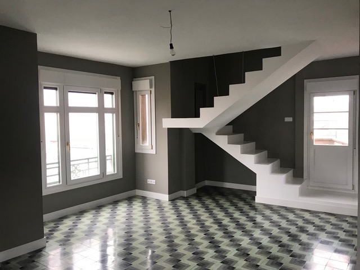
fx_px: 291
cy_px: 135
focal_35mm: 28
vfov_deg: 49.7
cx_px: 180
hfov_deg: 63.4
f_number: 1.8
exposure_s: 1/33
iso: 32
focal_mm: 3.99
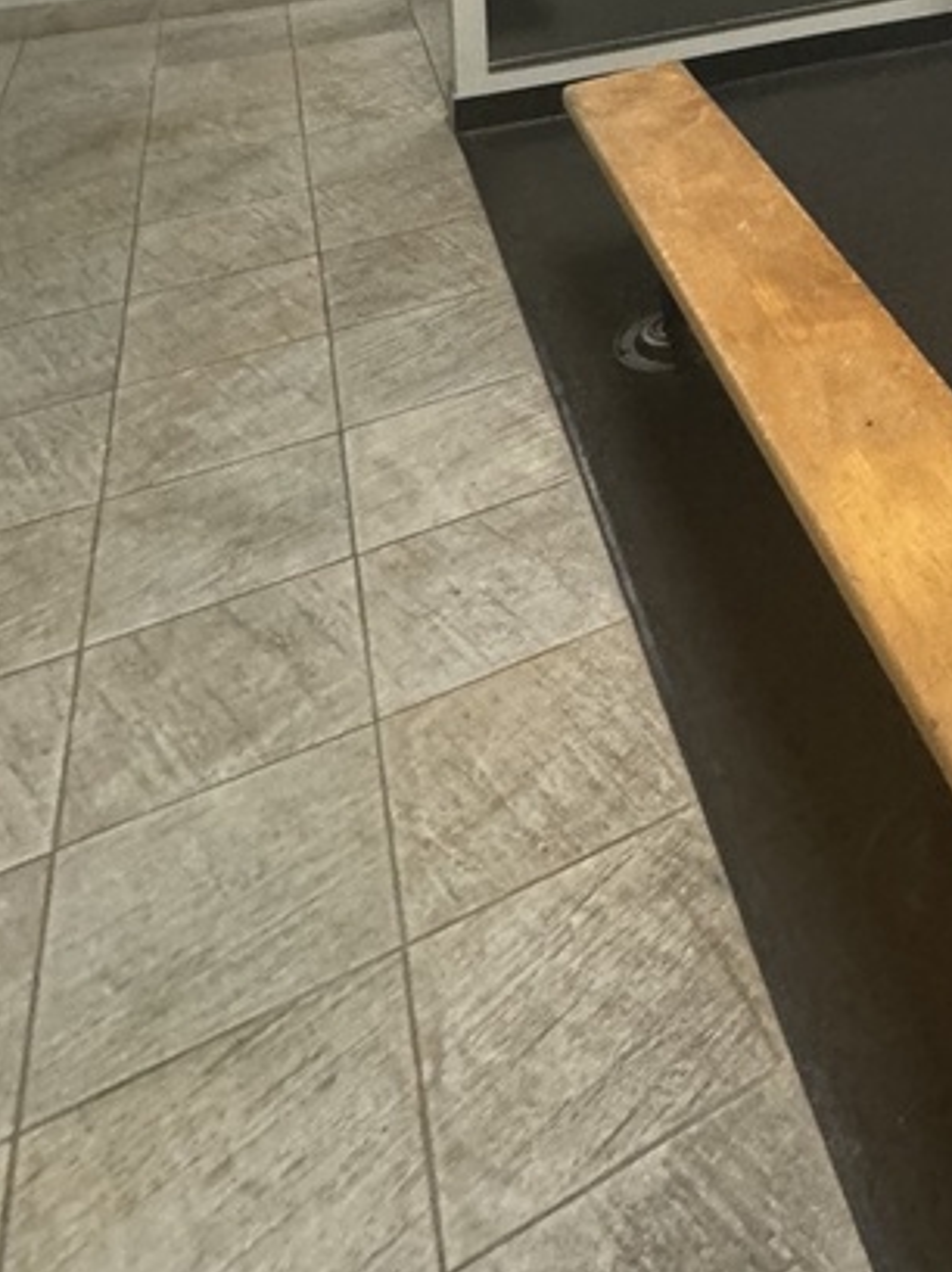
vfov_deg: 37.2
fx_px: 1359
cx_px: 1101
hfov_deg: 32.8
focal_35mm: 37
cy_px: -280
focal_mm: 2.22
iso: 500
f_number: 2.2
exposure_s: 1/60
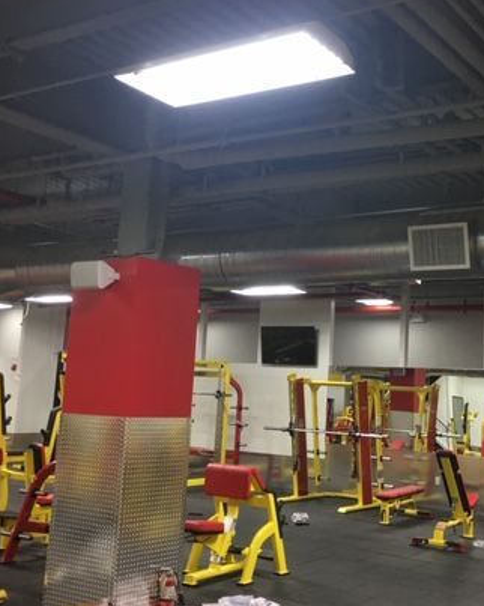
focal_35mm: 45
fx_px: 806
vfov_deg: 41.1
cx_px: 335
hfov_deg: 33.0
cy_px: 272
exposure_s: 1/30
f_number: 2.2
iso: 40
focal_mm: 4.15
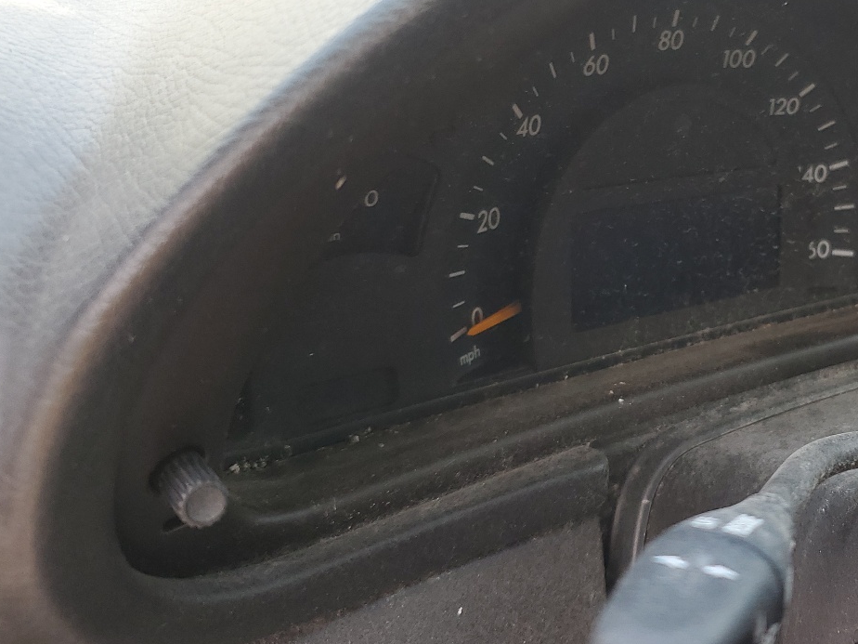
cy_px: 230
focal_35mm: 45
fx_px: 1115
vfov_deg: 32.0
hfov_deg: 39.7
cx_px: 731
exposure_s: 1/147
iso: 50
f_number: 1.5
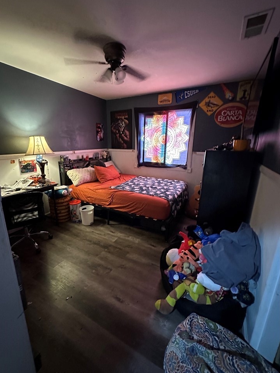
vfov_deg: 98.2
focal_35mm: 15
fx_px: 162
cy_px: 183
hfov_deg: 81.6
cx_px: 131
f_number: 2.2
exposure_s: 1/40
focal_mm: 2.22
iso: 1250
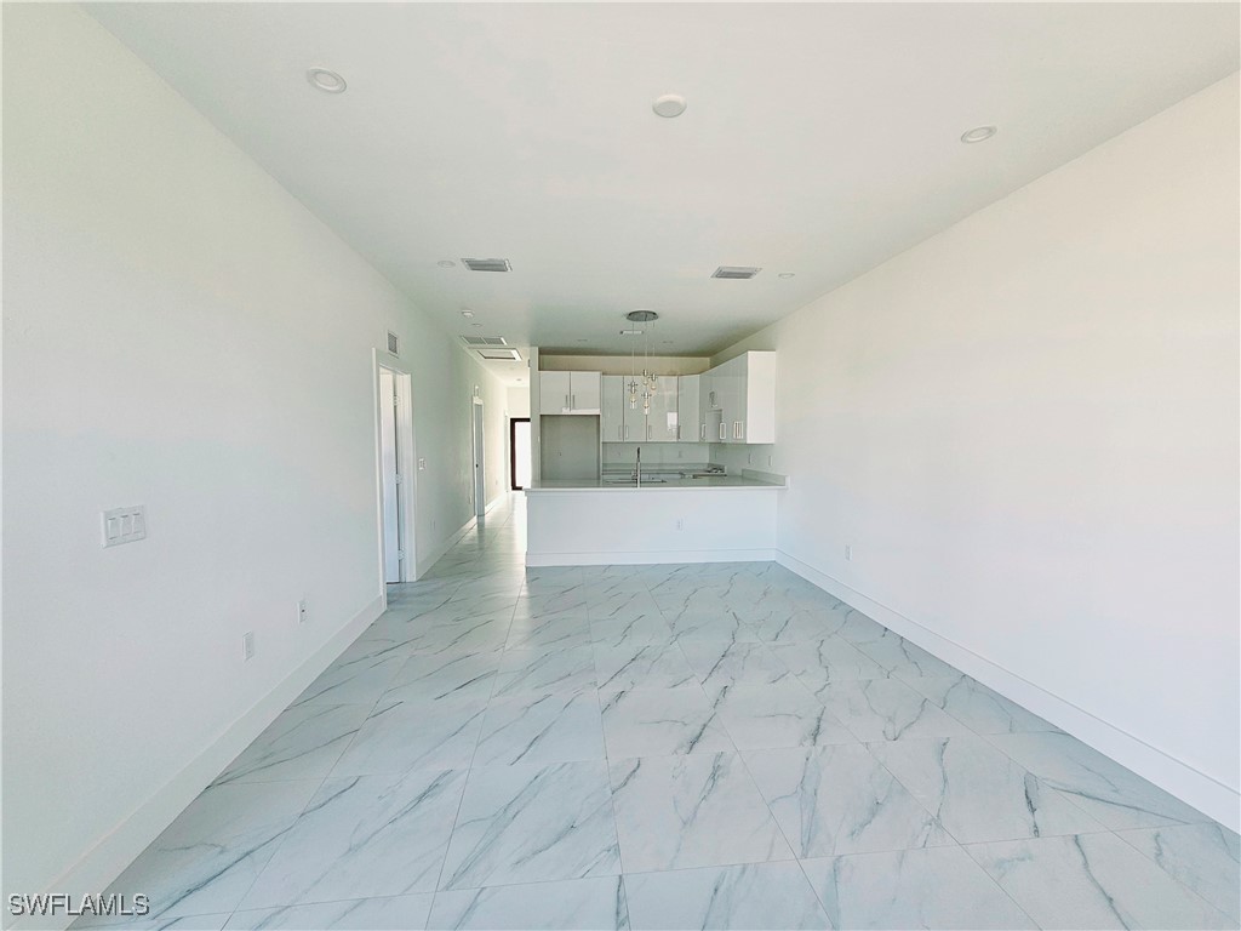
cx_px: 620
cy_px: 466
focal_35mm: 13
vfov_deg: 89.9
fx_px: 466
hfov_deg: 106.2
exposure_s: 1/213
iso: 80
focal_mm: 2.2
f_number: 2.2
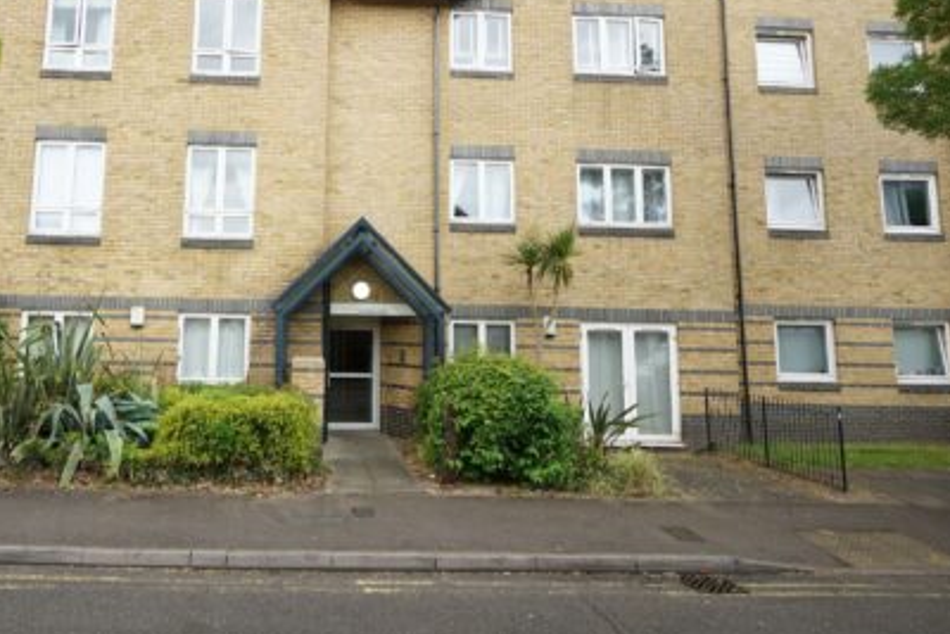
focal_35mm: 24
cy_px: 252
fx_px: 634
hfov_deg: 72.3
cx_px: 349
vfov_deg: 52.8
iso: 400
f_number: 4
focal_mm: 16
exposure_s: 1/500
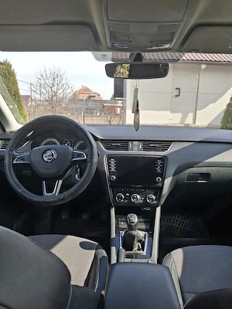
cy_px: 154
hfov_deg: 54.9
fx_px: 223
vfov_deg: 69.4
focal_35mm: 25
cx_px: 116
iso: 32
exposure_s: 1/625
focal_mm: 4.69
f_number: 1.8
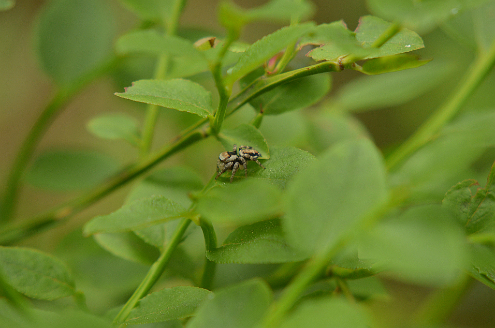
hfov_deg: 6.9
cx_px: 248
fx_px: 4116
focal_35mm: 300
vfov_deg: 4.6
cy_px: 164
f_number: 8
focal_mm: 200
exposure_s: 1/100
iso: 400
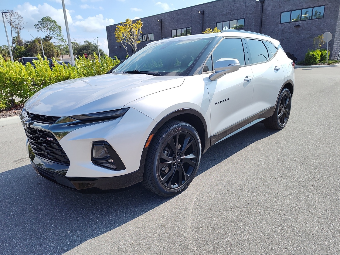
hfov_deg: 73.9
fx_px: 226
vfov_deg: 58.9
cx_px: 170
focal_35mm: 23
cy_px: 128
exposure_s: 1/2550
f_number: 1.8
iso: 100
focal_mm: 5.56
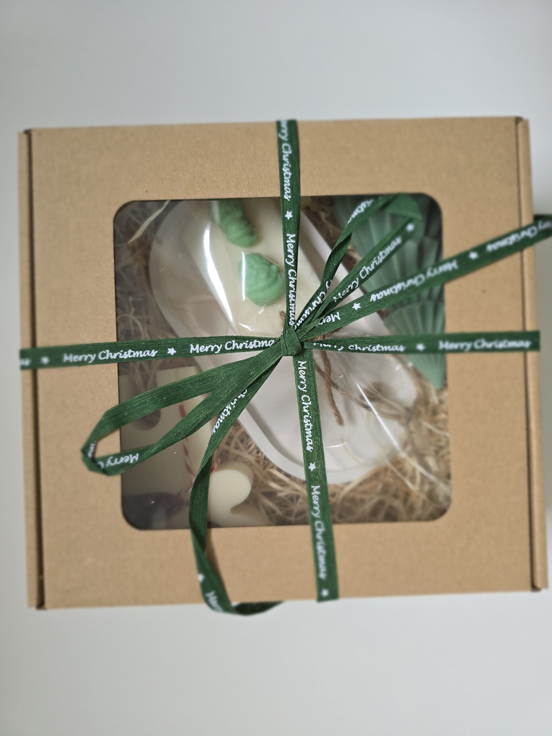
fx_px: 489
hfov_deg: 58.9
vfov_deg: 73.9
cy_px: 368
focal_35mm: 23
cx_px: 276
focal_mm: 6.3
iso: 200
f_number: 1.7
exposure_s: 1/60
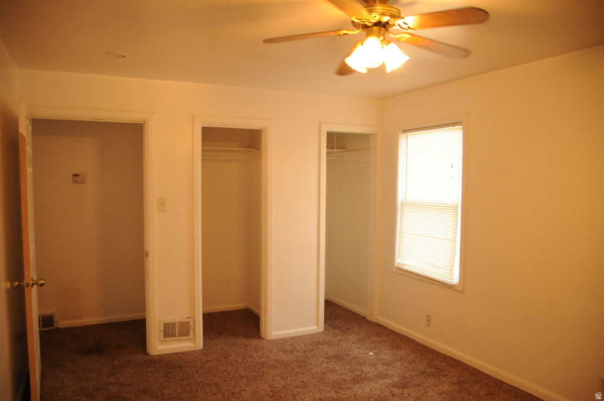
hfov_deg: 67.4
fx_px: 452
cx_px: 302
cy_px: 200
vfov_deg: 47.8
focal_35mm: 27
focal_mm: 18
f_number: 3.5
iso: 800
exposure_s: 1/100
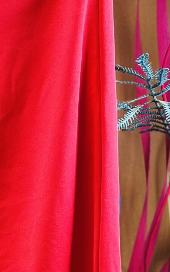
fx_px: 1312
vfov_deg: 11.8
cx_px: -105
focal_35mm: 177
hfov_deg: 7.3
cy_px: 232
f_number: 1.78
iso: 100
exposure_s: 1/50
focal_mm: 6.86
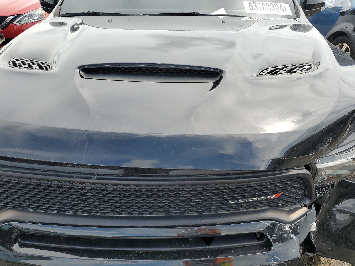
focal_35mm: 26
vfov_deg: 53.1
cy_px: 133
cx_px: 178
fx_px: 267
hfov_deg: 67.3
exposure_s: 1/1000
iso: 50
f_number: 1.5
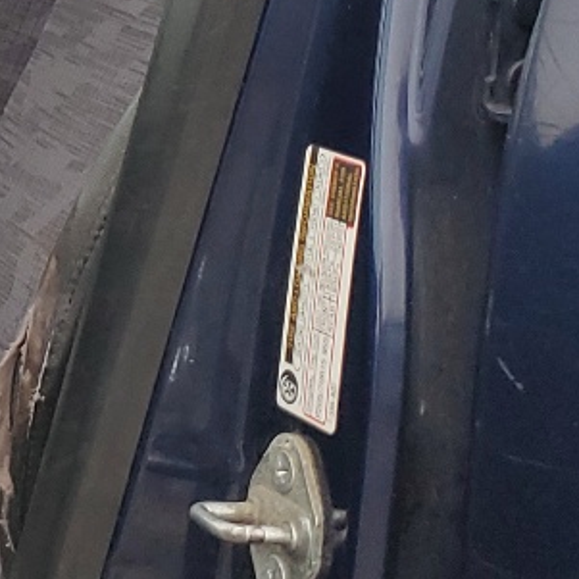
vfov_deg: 13.9
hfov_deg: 11.9
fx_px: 2309
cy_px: -106
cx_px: -754
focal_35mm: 122
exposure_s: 1/120
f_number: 1.5
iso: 59
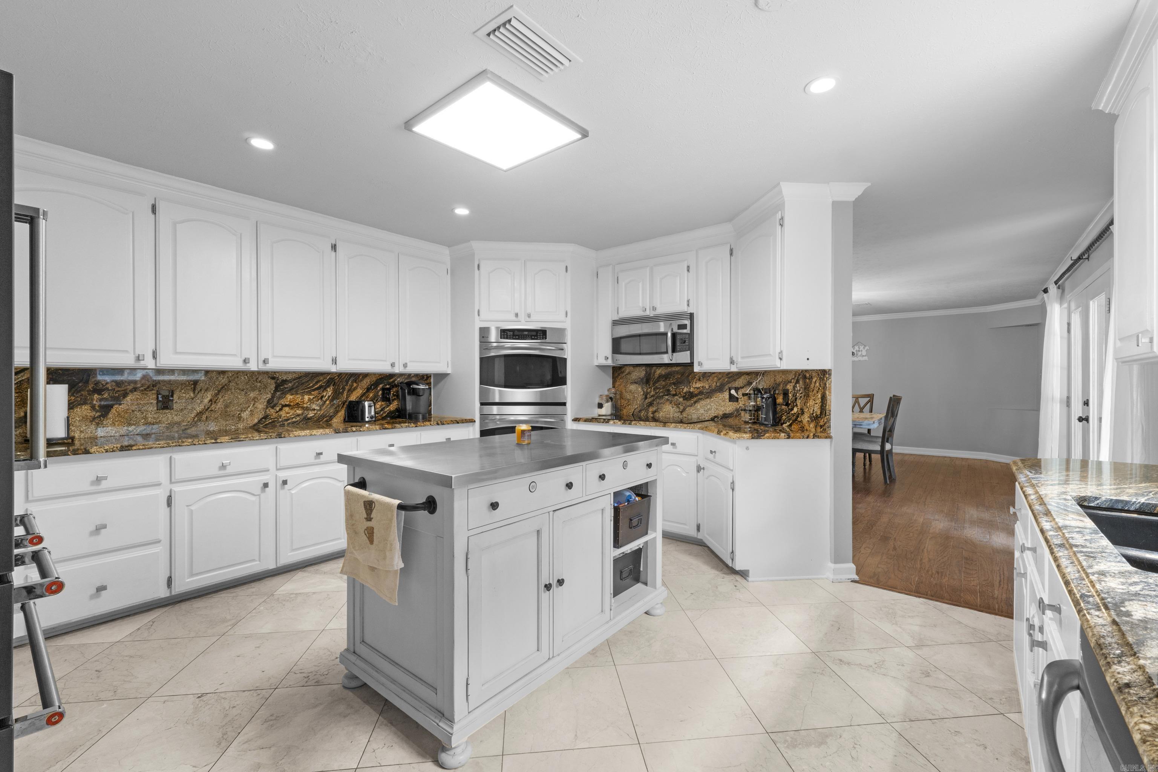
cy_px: 386
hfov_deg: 100.4
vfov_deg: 77.3
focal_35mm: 15
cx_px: 579
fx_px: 482
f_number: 9
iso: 200
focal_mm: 10
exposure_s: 1/5
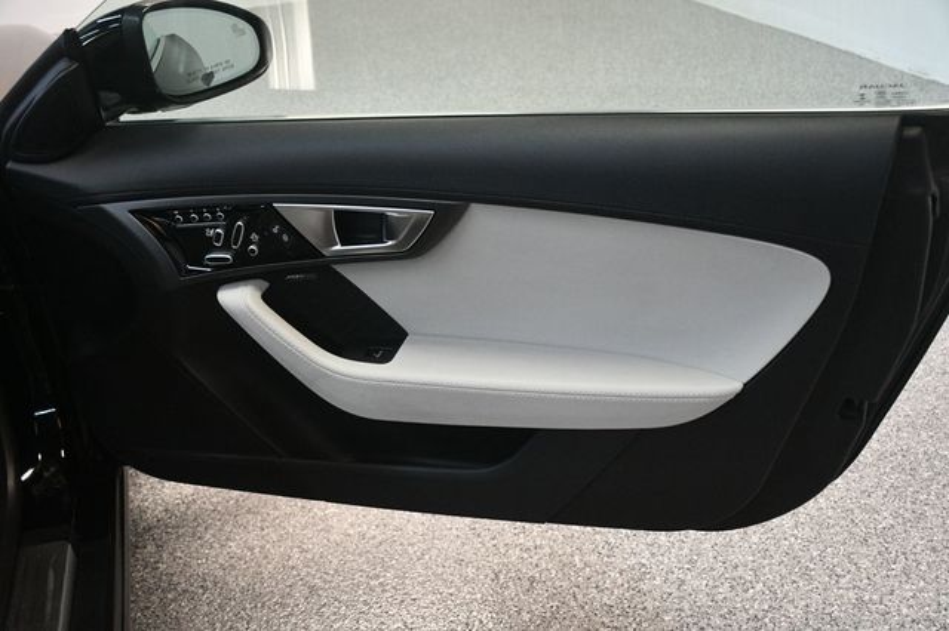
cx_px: 474
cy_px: 316
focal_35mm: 36
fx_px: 948
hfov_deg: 53.2
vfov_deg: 36.8
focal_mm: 24
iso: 2200
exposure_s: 1/125
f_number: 3.8
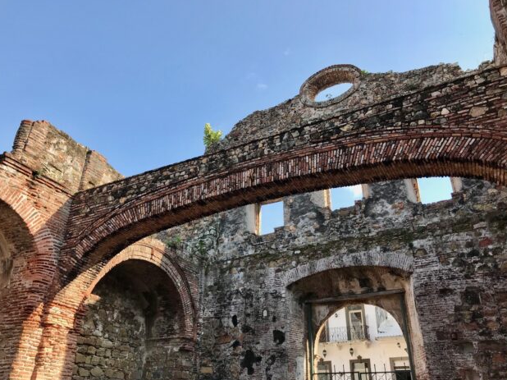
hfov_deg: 61.7
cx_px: 256
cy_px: 189
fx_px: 425
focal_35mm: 29
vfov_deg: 48.2
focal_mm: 3.99
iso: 20
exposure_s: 1/894
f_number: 1.8
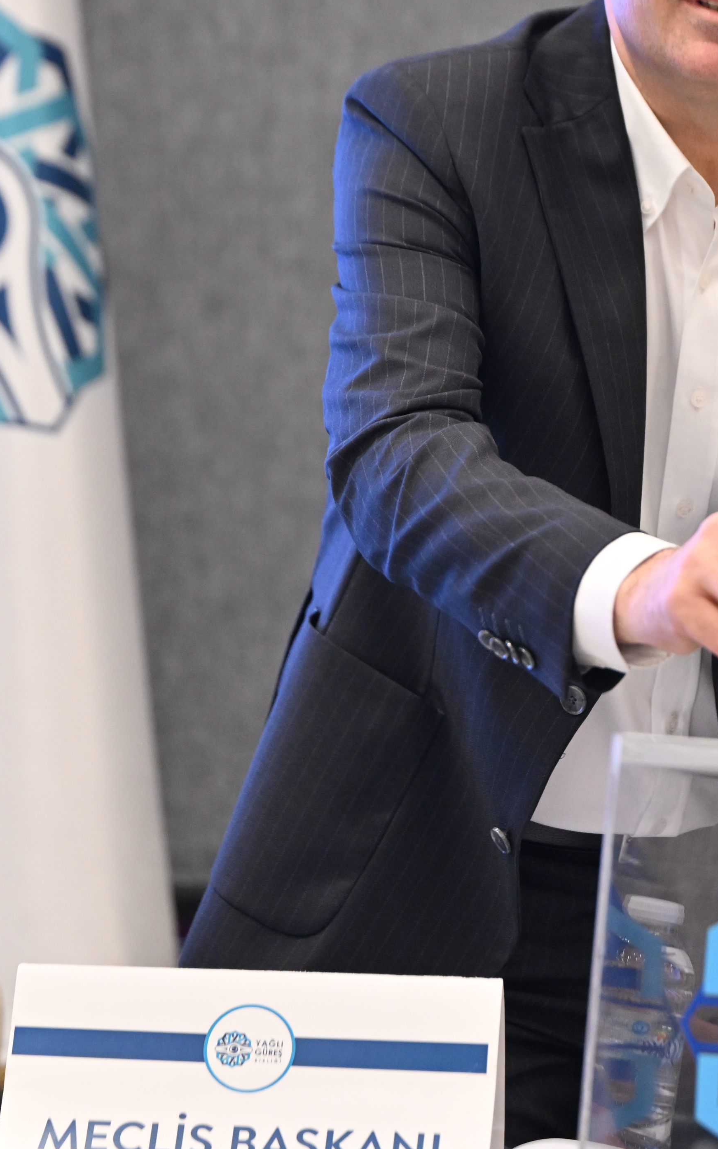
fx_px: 5384
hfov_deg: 7.6
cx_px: 621
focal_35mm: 172
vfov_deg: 12.2
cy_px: 366
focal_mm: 76
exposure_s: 1/200
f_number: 2.8
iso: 1600
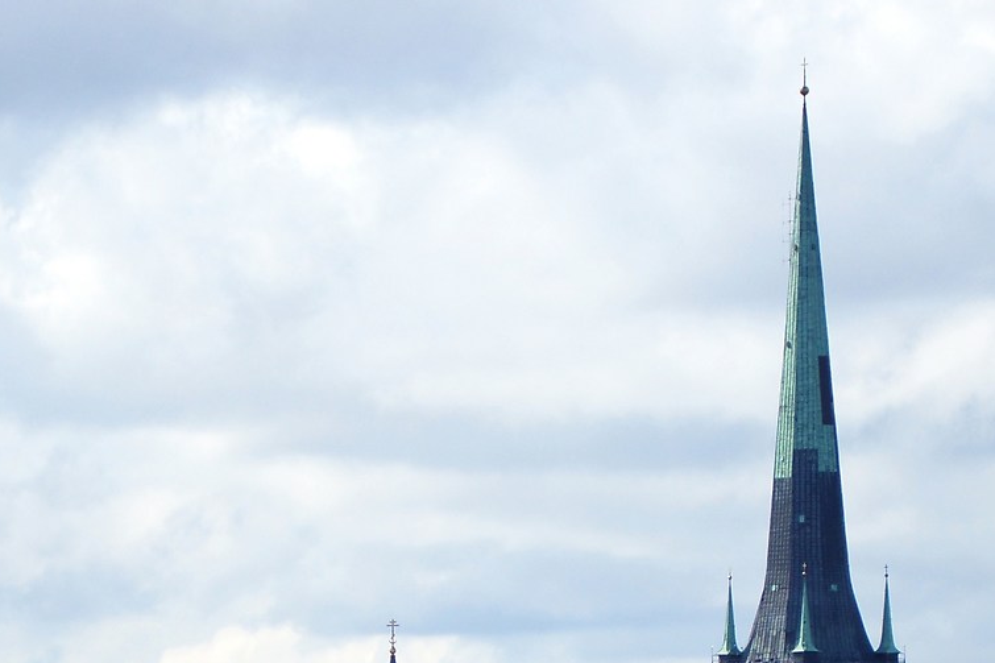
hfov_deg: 4.8
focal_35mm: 429
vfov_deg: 3.2
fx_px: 11854
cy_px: 960
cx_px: 270
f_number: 4.5
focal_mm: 135
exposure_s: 1/2000
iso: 200
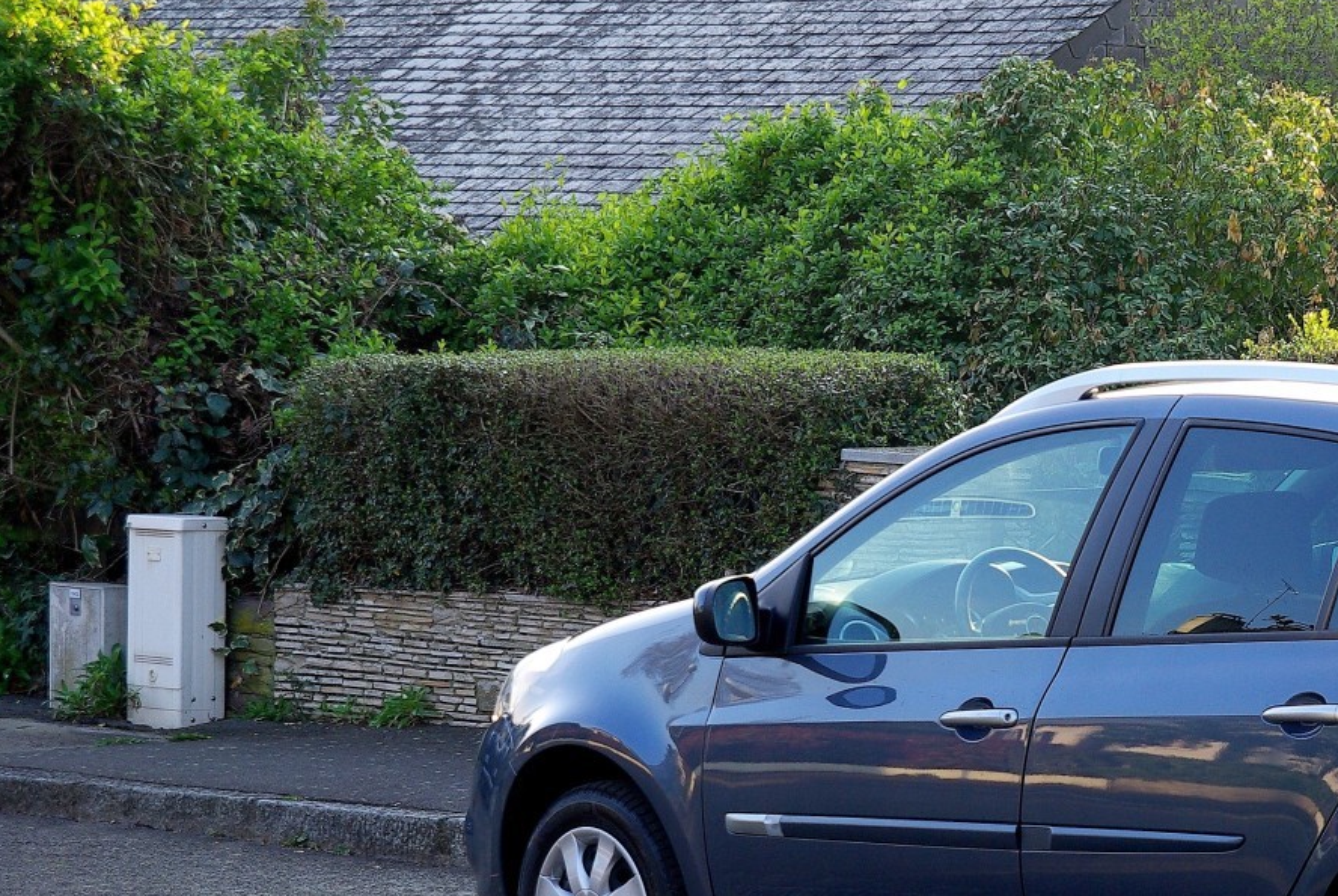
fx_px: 5323
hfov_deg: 14.2
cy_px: 654
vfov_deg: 9.6
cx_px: 1267
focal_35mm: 143
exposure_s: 1/160
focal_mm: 50
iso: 125
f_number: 4
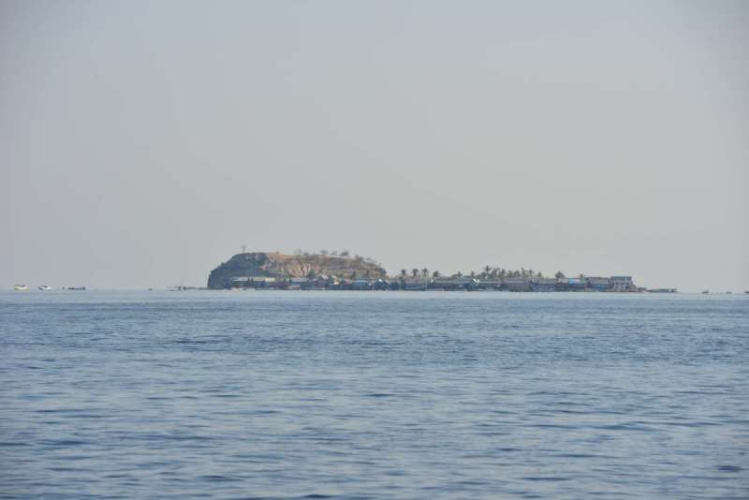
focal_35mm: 200
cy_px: 250
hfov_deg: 10.3
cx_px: 374
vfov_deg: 6.9
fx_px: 4162
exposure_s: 1/500
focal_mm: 200
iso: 250
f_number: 11
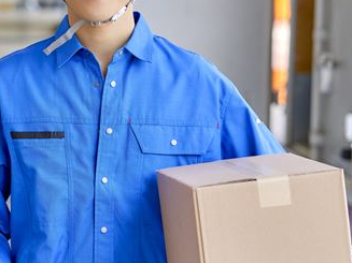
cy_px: 72
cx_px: 23
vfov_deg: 8.2
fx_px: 1830
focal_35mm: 180
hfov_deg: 10.9
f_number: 3.5
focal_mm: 85
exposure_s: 1/250
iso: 200
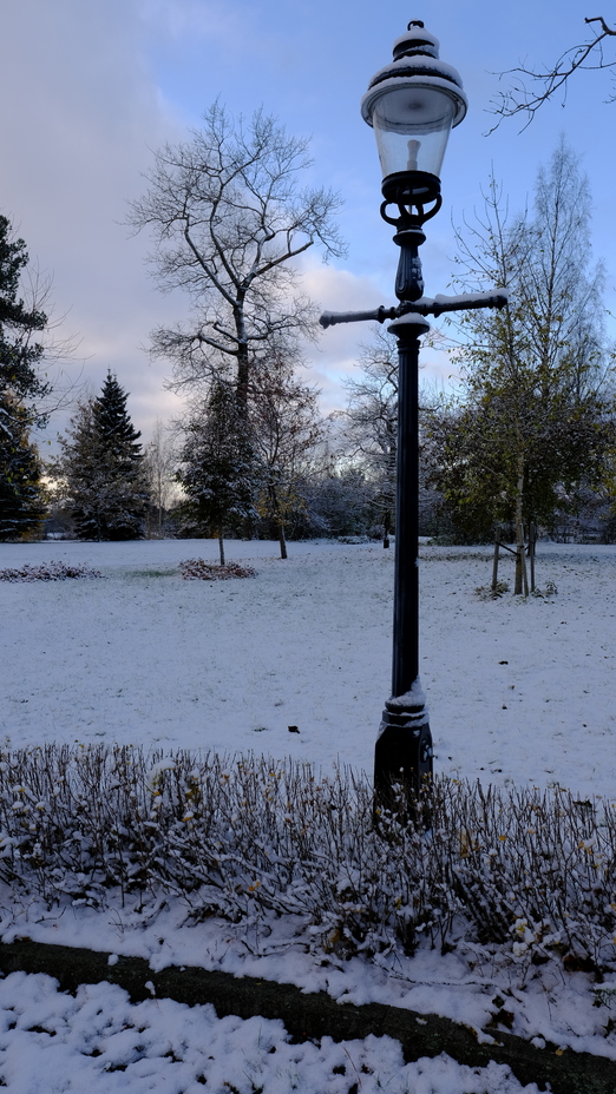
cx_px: 341
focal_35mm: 26
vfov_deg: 71.9
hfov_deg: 44.3
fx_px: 755
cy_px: 540
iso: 160
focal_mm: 16
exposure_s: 1/70
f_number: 8
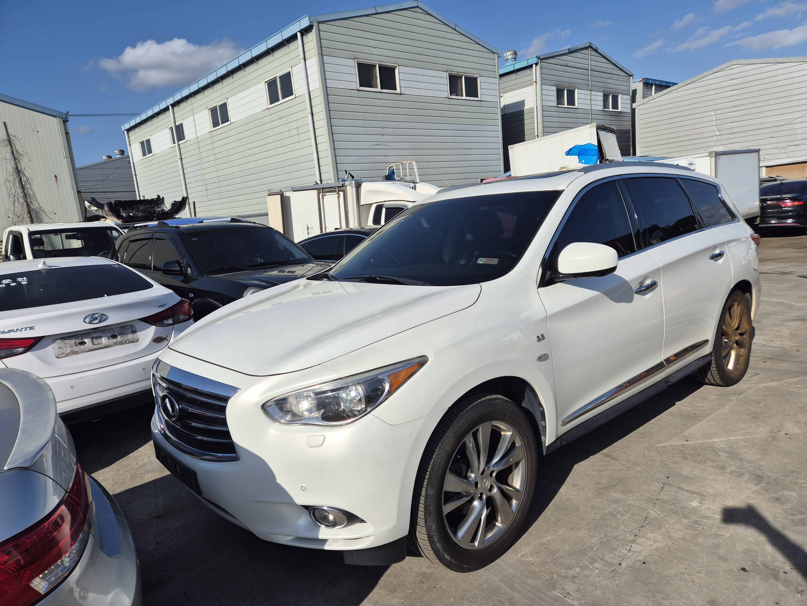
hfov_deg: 73.9
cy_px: 303
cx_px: 404
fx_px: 536
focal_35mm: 23
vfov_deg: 58.9
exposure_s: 1/3712
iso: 25
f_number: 1.8
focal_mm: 5.4
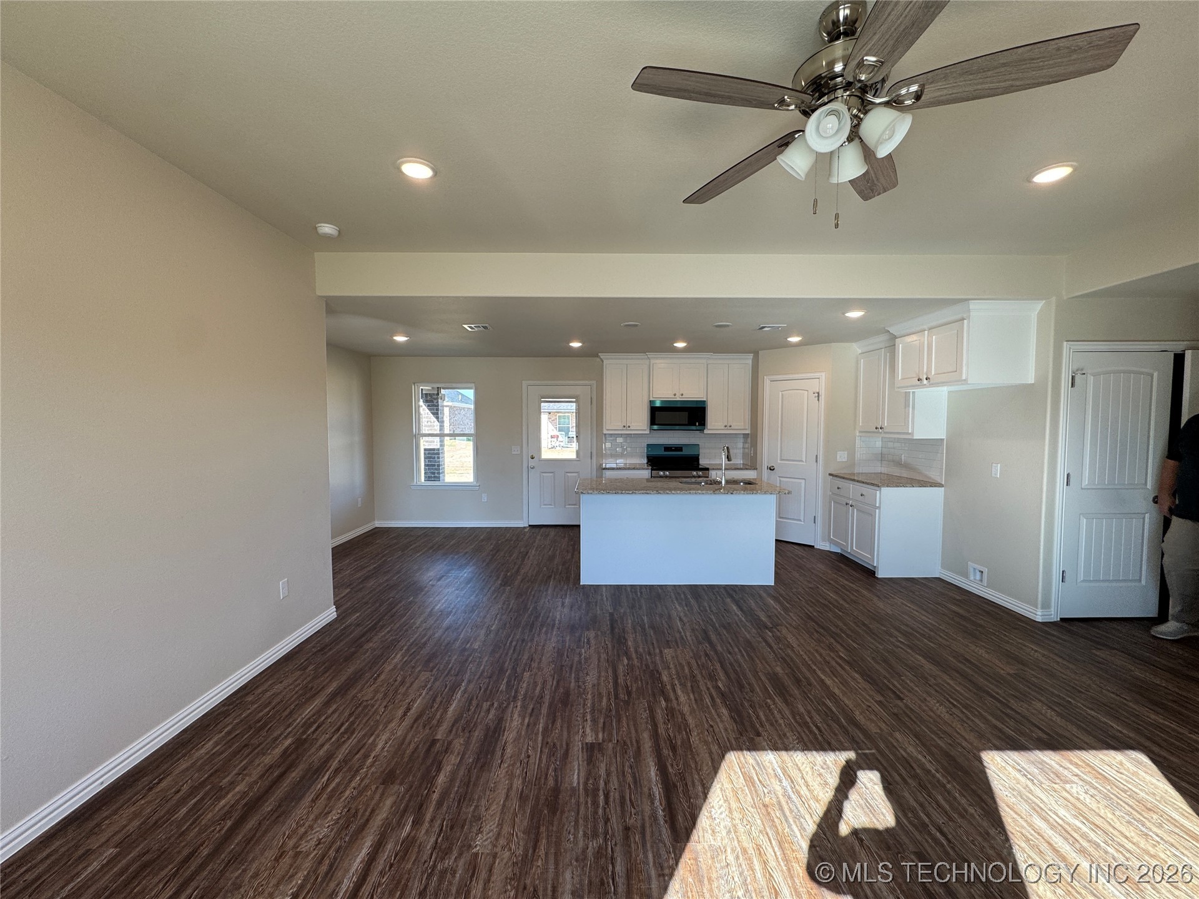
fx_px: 485
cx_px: 600
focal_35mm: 14
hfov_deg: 102.1
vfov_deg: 85.7
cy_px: 450
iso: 64
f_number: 2.2
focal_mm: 2.22
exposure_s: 1/120
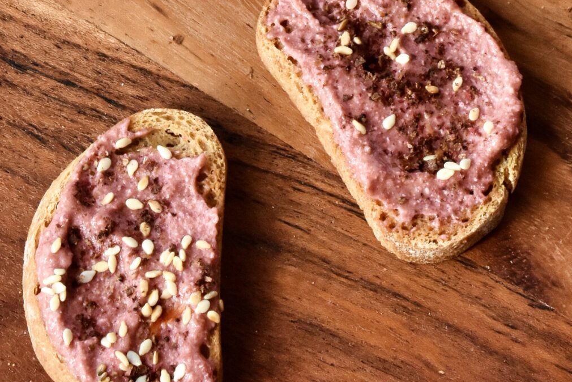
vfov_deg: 7.0
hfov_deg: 10.7
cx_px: 208
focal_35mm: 192
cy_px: -301
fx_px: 3058
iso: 1000
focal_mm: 45
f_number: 11
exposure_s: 1/100
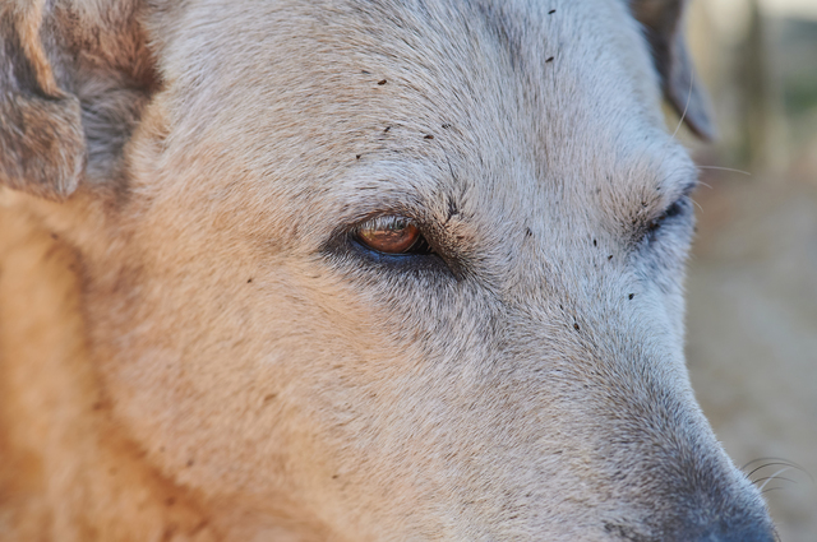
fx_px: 2380
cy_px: 271
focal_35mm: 105
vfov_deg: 13.0
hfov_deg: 19.5
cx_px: 408
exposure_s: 1/400
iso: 400
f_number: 8
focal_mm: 105
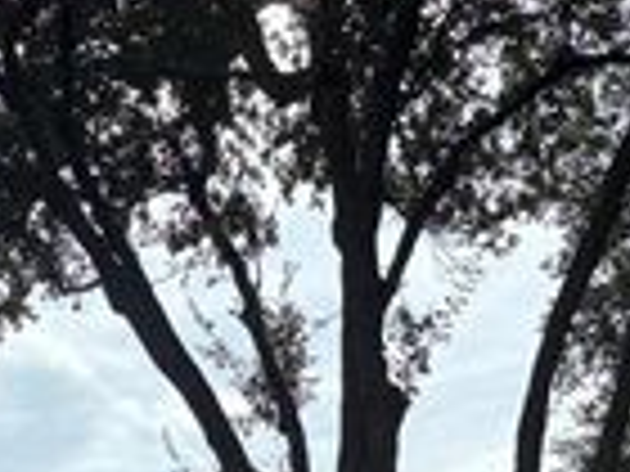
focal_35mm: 93
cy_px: 780
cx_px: -14
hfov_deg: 20.4
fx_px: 1693
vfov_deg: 14.4
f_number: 1.6
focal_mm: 5.96
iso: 50
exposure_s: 1/2639
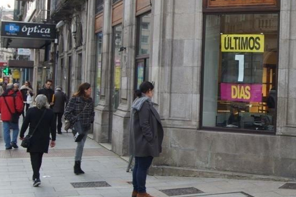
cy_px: 71
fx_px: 542
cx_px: 256
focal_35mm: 66
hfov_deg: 29.5
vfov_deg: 20.5
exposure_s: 1/100
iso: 100
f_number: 5
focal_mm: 24
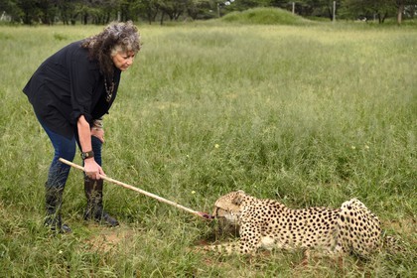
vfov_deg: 20.9
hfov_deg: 31.0
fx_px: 753
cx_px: 208
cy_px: 139
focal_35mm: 65
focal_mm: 65
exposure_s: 1/640
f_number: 6.3
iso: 500
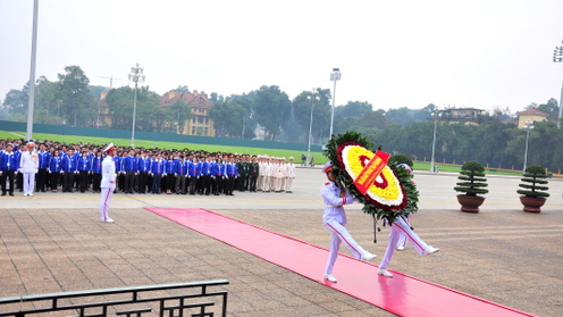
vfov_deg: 31.2
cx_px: 283
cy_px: 167
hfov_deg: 52.8
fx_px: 567
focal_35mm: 38
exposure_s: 1/100
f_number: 6.3
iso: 500
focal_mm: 24
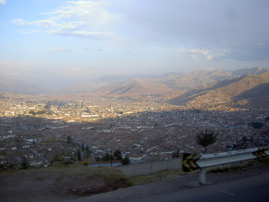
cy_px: 101
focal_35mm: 39
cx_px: 134
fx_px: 303
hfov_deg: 47.9
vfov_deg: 36.8
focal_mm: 8
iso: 100
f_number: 2.8
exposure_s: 1/169
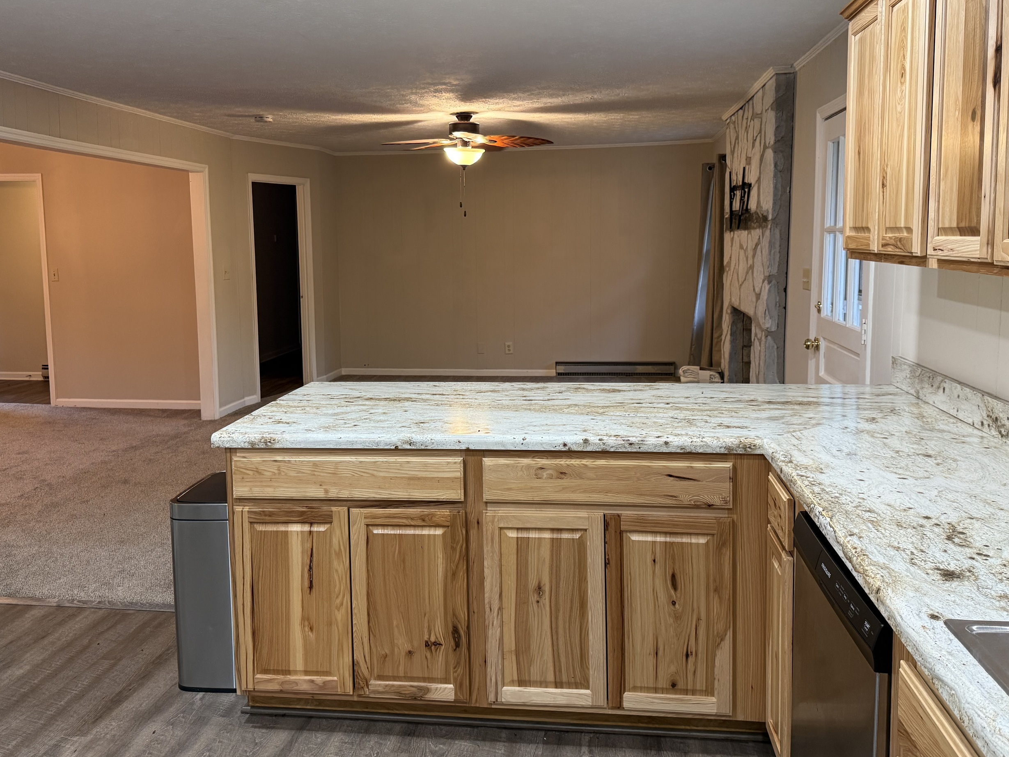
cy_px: 328
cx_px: 479
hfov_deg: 59.9
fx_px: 874
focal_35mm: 30
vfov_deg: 46.7
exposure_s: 1/60
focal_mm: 6.76
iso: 200
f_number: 1.78
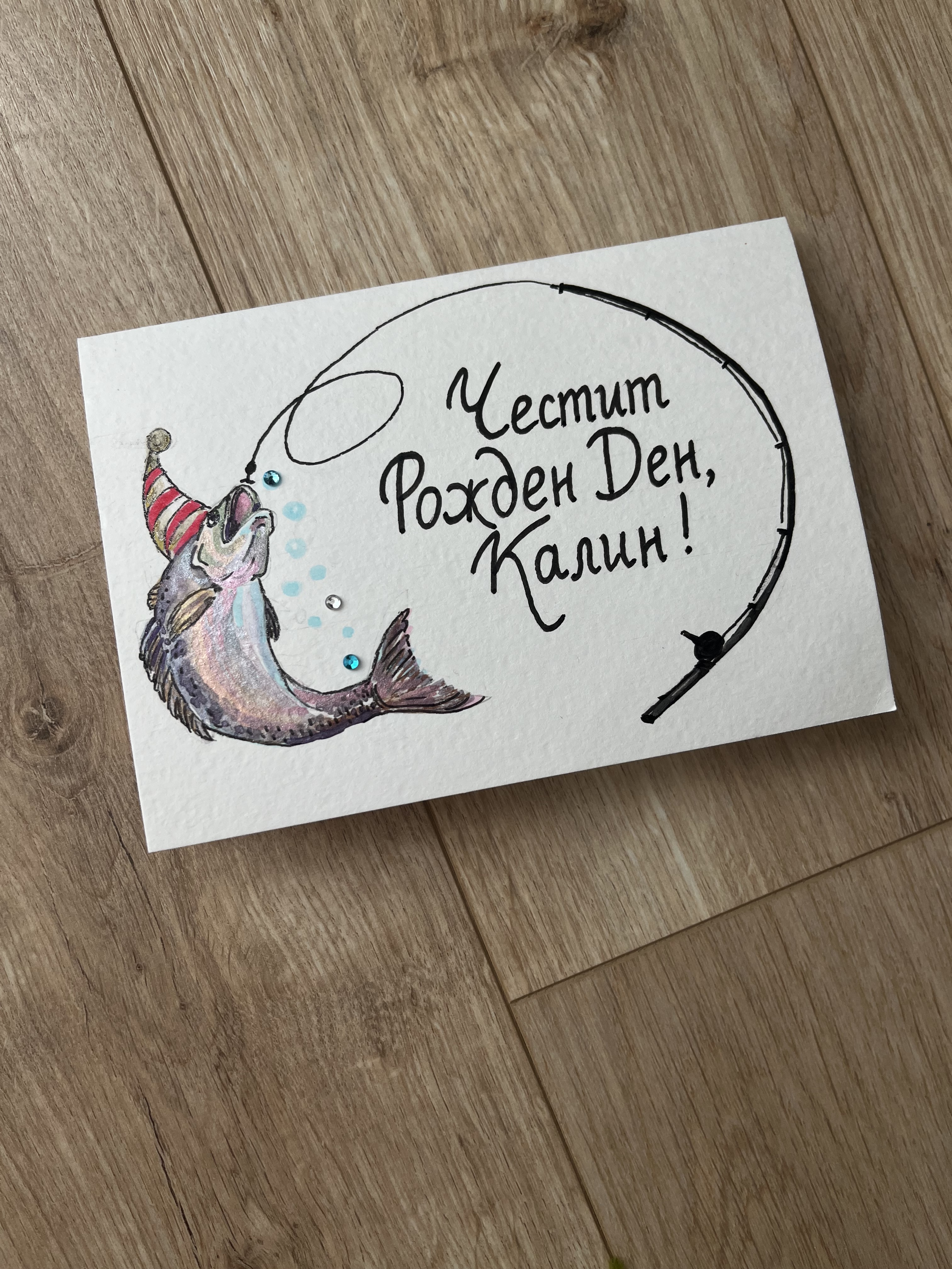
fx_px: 953
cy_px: 634
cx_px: 476
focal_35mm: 26
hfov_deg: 53.1
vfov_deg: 67.3
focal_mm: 5.1
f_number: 1.6
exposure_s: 1/219
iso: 40
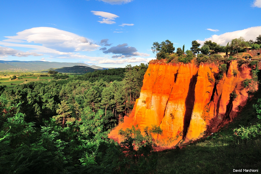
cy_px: 87
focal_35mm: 36
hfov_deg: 53.2
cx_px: 130
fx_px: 261
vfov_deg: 36.8
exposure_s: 1/250
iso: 200
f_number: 11
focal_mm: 24
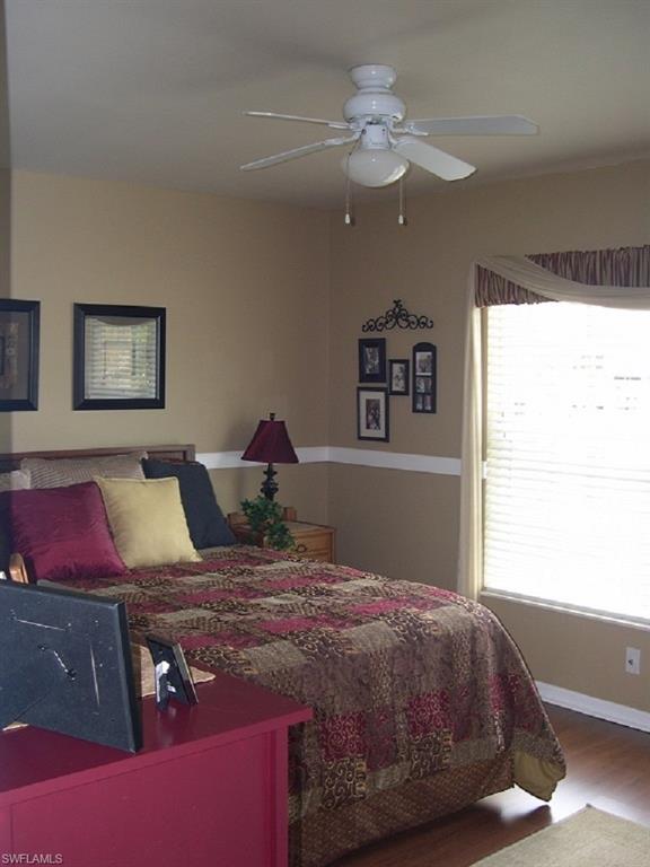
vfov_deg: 49.0
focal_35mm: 38
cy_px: 434
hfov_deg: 37.7
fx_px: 951
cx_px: 325
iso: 123
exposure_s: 1/30
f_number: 2.8
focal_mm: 8
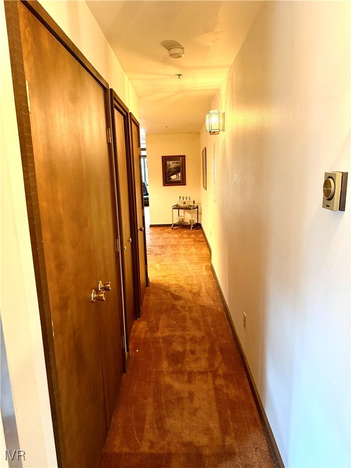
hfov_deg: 56.8
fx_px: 324
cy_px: 234
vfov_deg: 71.6
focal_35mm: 24
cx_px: 176
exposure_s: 1/60
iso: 800
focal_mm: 6.76
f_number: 1.78
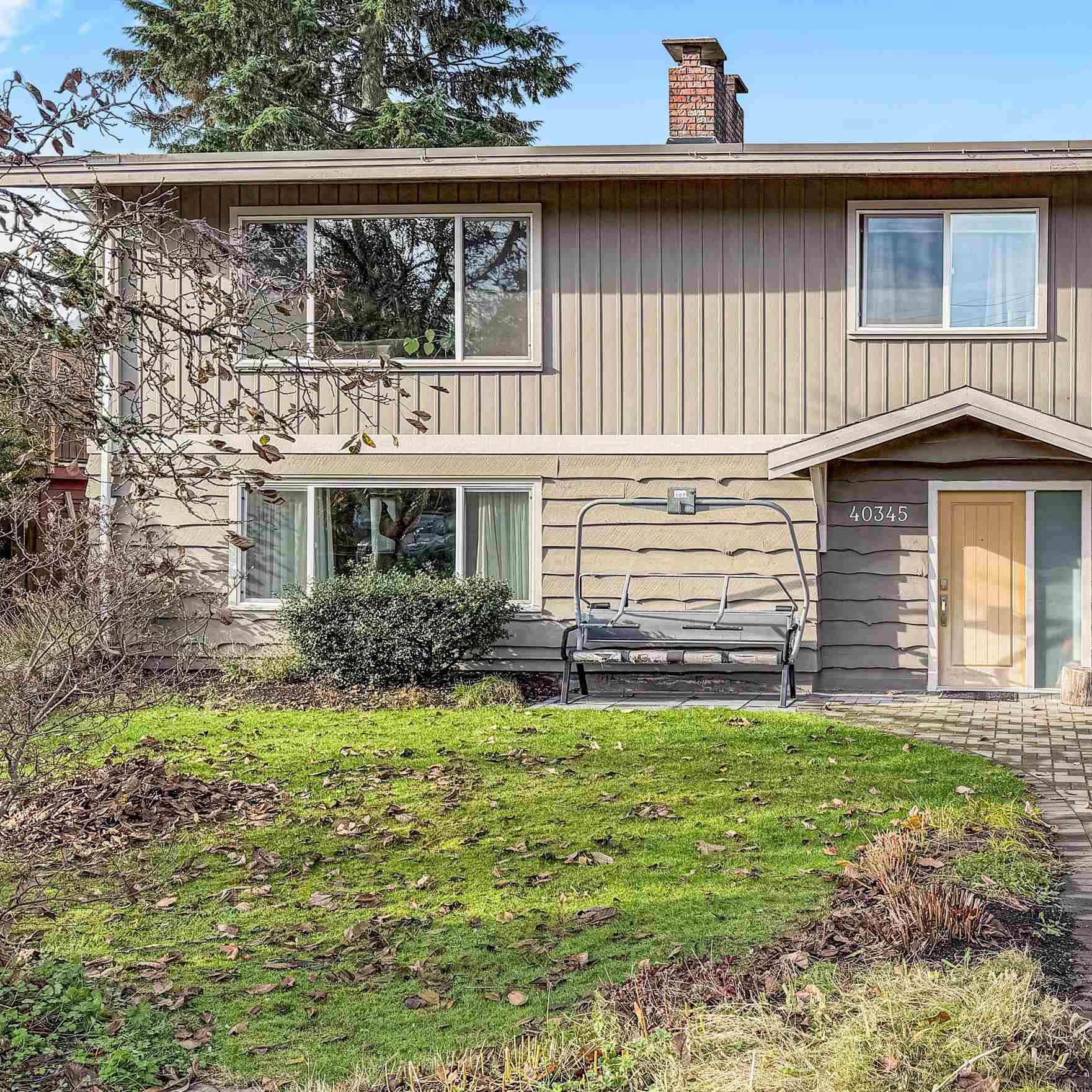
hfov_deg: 43.0
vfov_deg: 44.9
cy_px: 536
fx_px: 1321
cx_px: 863
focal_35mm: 37
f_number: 1.8
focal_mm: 6.76
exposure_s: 1/1900
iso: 80
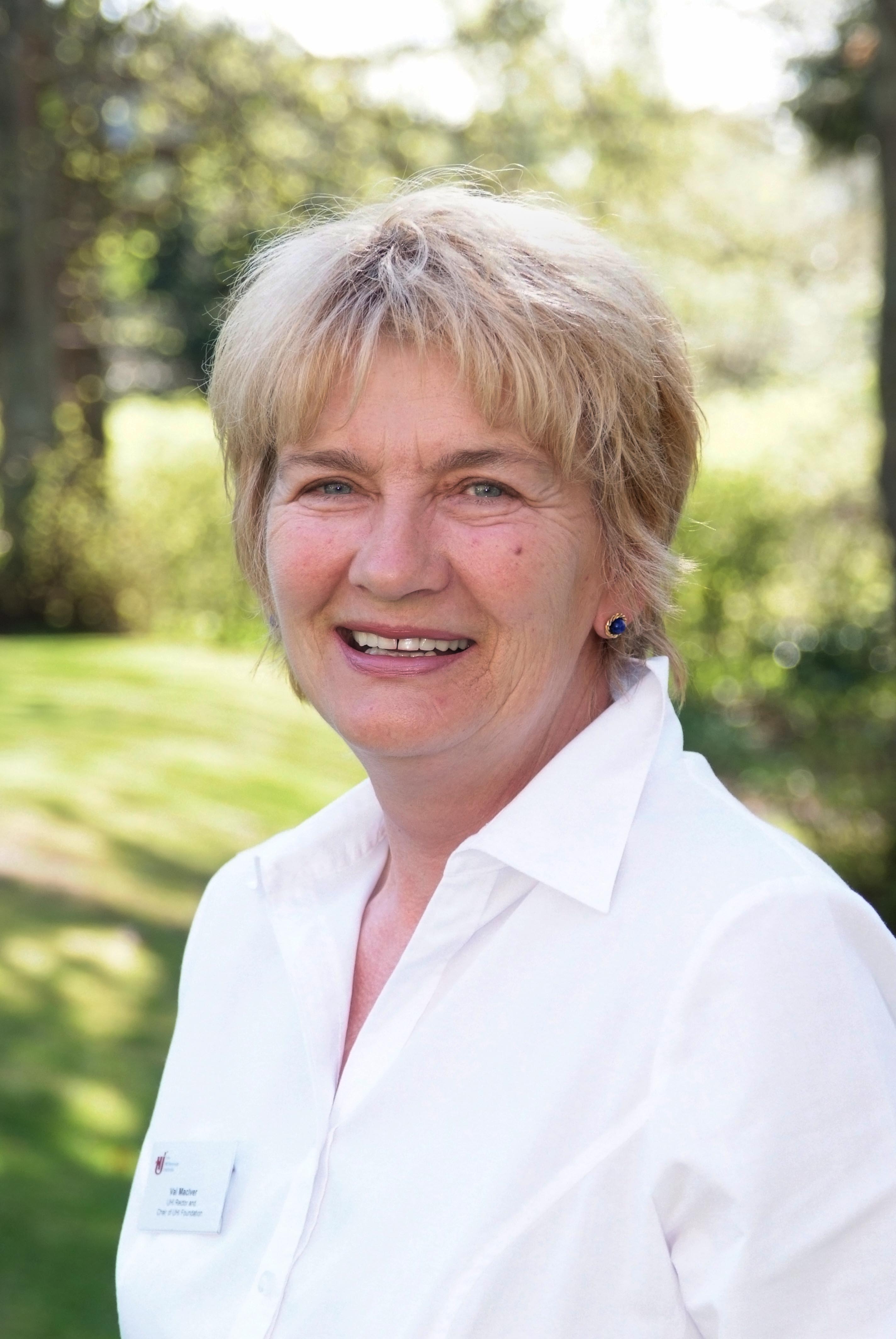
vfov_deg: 17.0
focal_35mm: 120
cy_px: 670
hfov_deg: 11.5
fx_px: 4468
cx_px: 448
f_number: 5.6
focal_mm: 80
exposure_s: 1/250
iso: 800
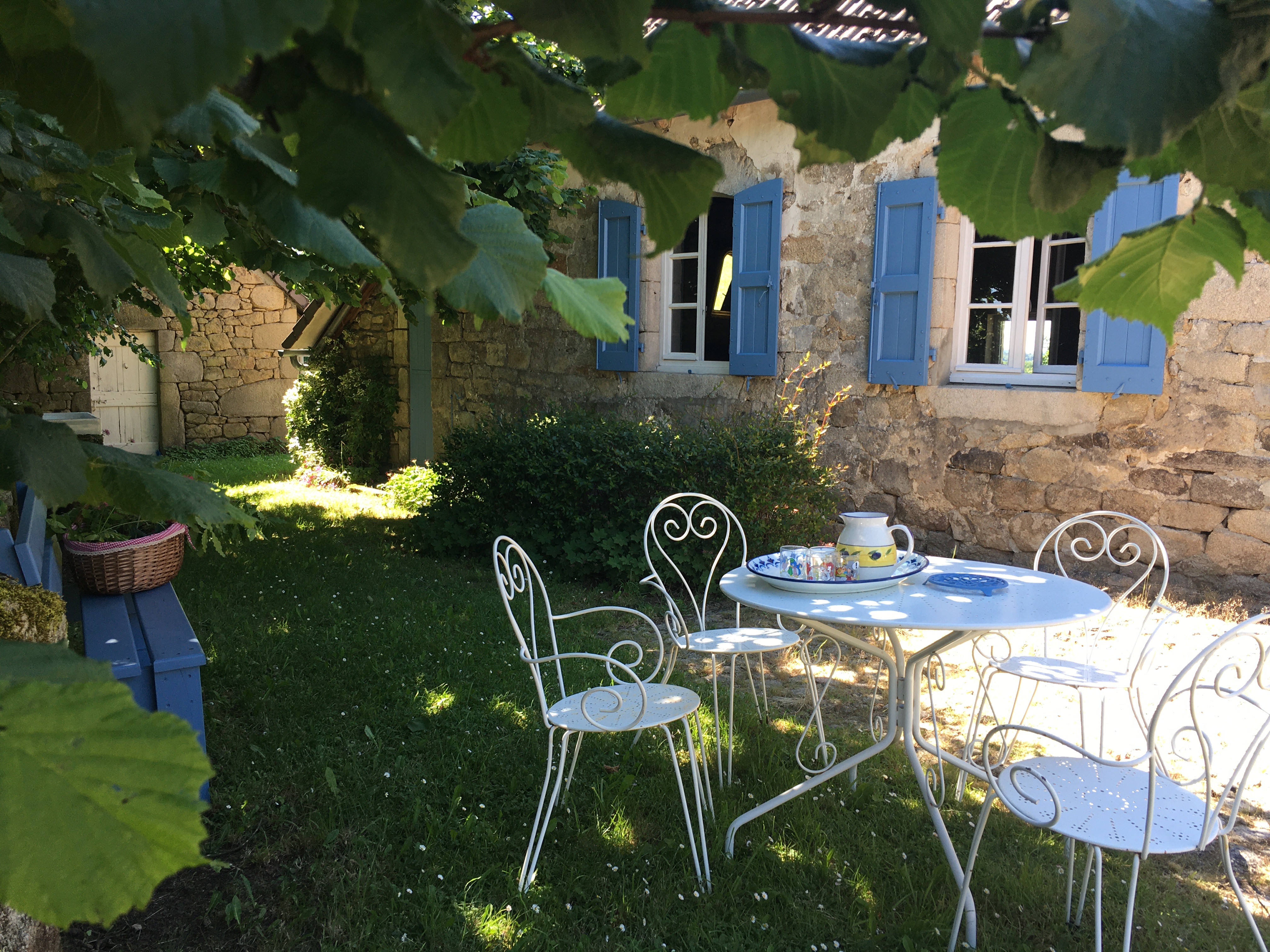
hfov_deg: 61.7
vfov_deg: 48.2
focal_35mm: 29
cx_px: 635
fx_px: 1064
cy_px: 476
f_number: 2.2
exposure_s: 1/120
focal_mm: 4.15
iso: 25
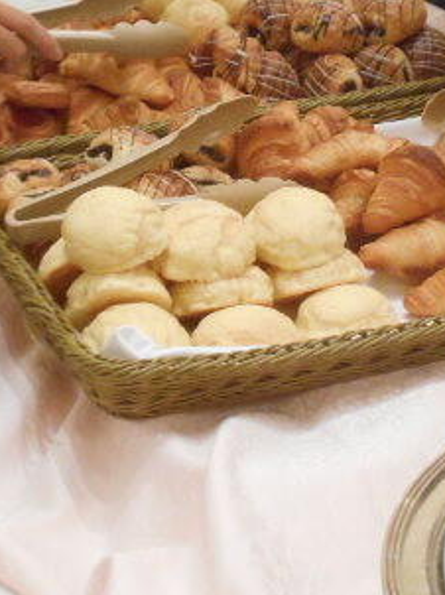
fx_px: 1819
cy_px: 154
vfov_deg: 18.5
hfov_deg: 13.9
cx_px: 309
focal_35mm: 106
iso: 800
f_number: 4.5
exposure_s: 1/40
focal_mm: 8.8
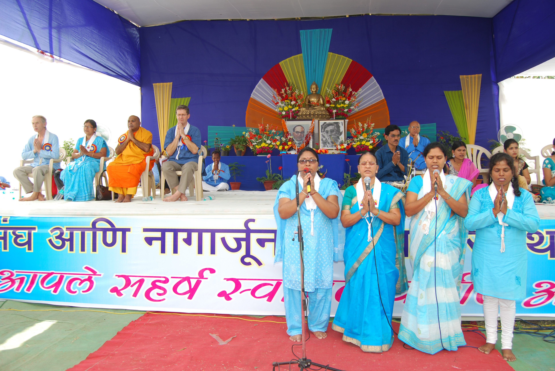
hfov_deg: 67.3
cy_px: 186
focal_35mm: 27
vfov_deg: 48.0
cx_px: 278
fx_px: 417
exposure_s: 1/100
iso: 100
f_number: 5.6
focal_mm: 18
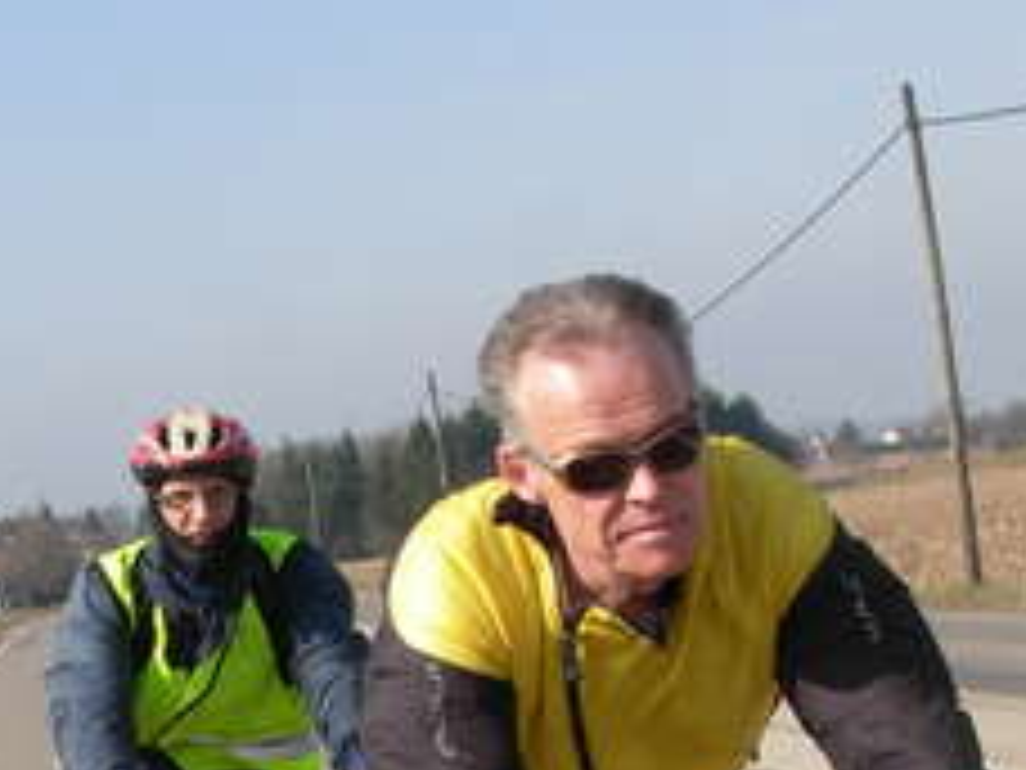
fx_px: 2964
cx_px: 99
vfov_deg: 14.4
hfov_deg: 19.3
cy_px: 865
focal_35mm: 100
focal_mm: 6.3
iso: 79
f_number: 4.9
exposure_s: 1/470
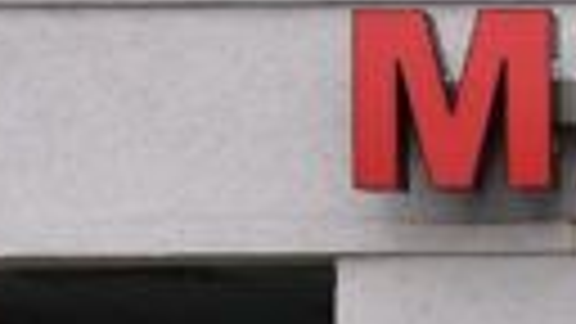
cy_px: 896
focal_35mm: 351
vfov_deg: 3.4
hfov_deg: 5.9
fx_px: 5361
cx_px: 1300
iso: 400
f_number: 11
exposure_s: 1/500
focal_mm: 28
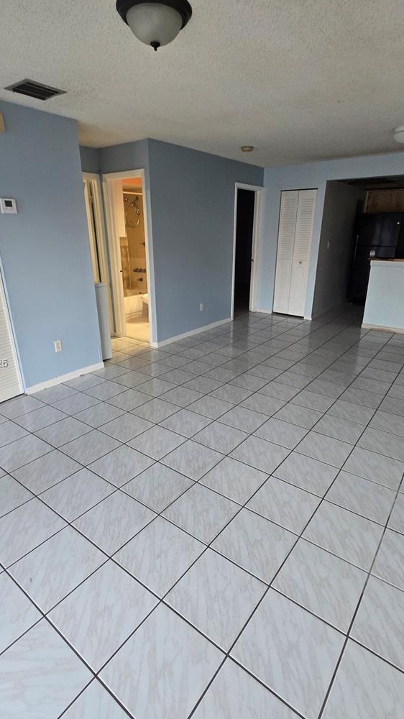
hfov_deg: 63.9
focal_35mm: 17
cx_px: 198
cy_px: 364
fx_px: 324
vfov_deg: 95.9
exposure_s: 1/60
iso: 200
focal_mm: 2.2
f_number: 2.2
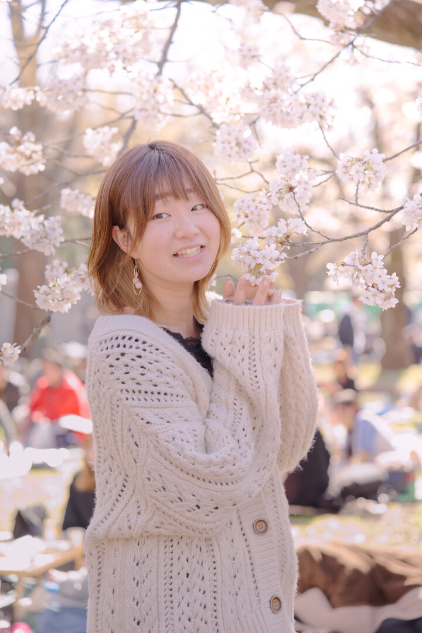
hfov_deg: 19.7
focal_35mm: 69
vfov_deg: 29.2
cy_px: 316
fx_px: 1213
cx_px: 211
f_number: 2.8
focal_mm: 69
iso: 125
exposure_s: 1/125
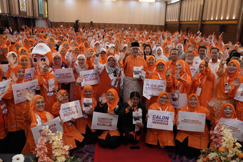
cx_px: 122
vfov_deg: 46.4
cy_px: 81
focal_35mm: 28
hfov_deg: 65.5
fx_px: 189
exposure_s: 1/100
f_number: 6.3
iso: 5000
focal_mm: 28
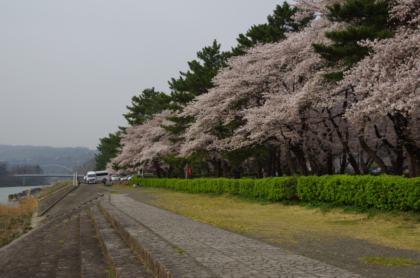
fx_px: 535
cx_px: 210
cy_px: 139
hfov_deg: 42.8
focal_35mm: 46
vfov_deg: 29.1
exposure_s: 1/160
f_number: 11
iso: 100
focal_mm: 31
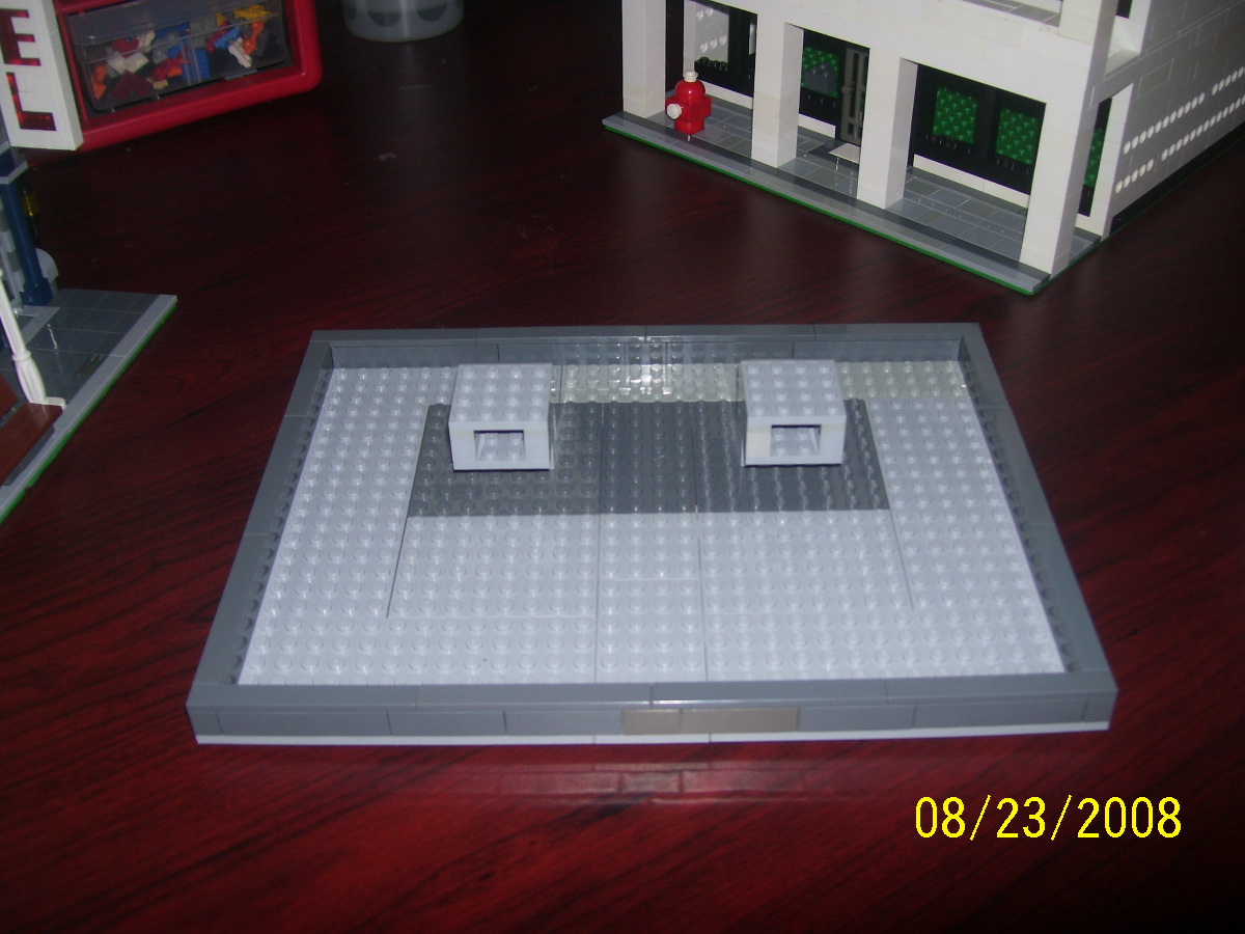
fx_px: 1331
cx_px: 622
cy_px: 467
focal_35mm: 37
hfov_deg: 50.1
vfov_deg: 38.7
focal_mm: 6
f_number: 2.7
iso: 80
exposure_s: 1/60
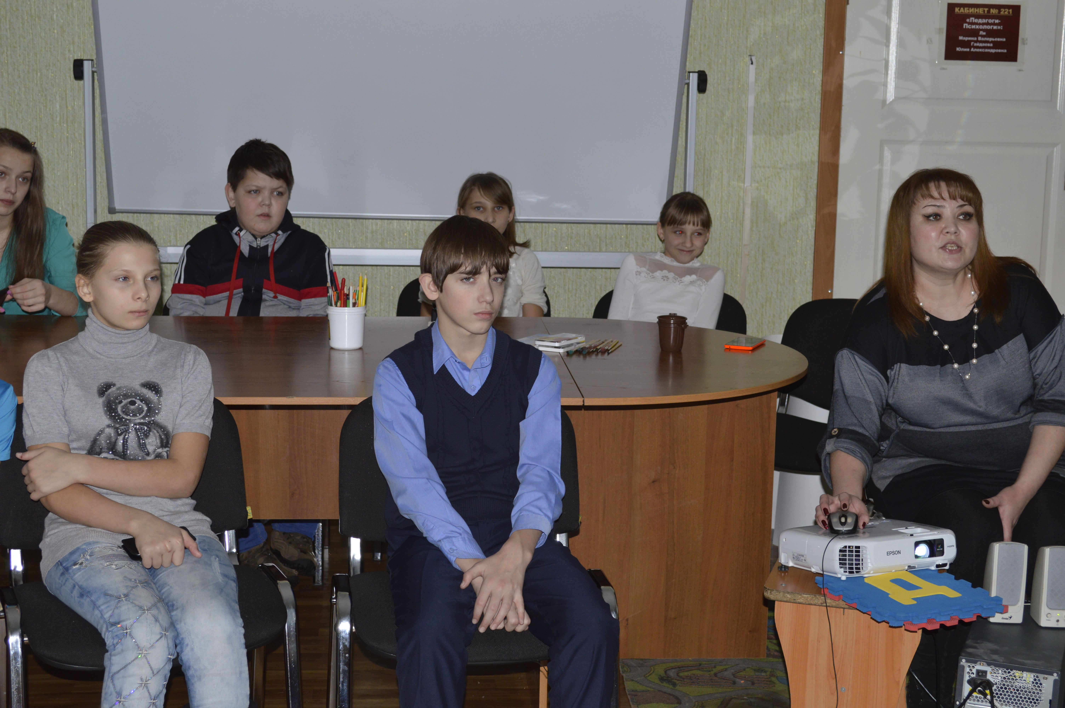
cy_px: 354
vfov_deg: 22.6
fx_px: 1773
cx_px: 532
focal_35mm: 60
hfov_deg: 33.4
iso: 400
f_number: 6.3
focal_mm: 40
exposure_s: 1/160
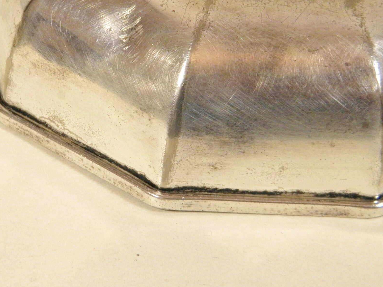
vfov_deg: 11.5
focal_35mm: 129
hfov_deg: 15.3
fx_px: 1427
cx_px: 145
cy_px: 107
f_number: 4.4
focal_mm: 14.3
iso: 200
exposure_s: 1/40
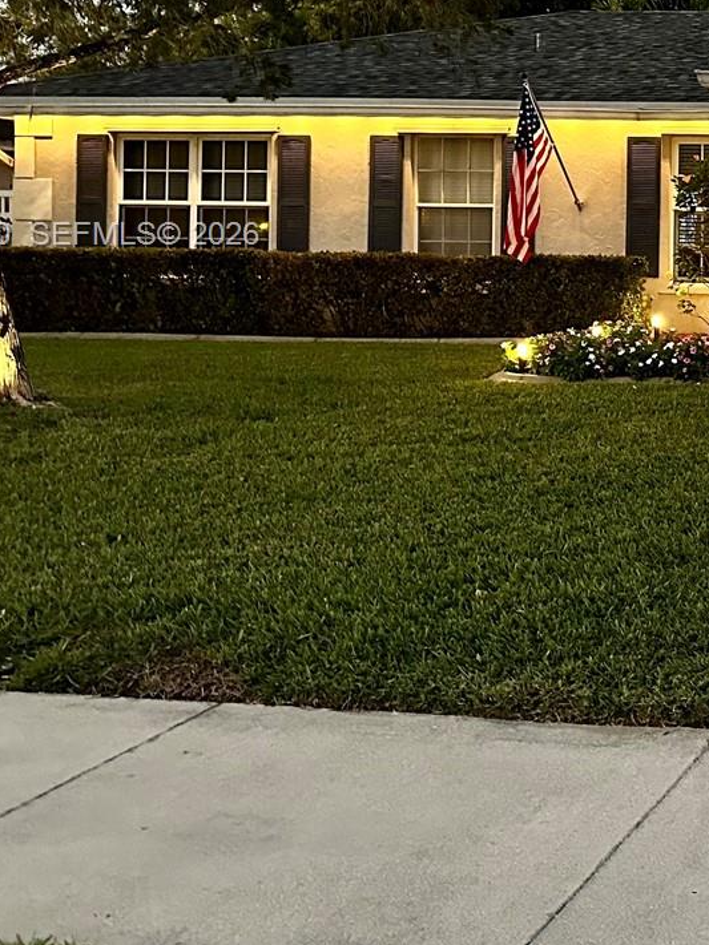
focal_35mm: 54
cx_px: 910
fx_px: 1475
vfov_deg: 34.8
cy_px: 237
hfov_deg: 23.9
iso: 800
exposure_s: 1/40
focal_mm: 6.86
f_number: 1.78
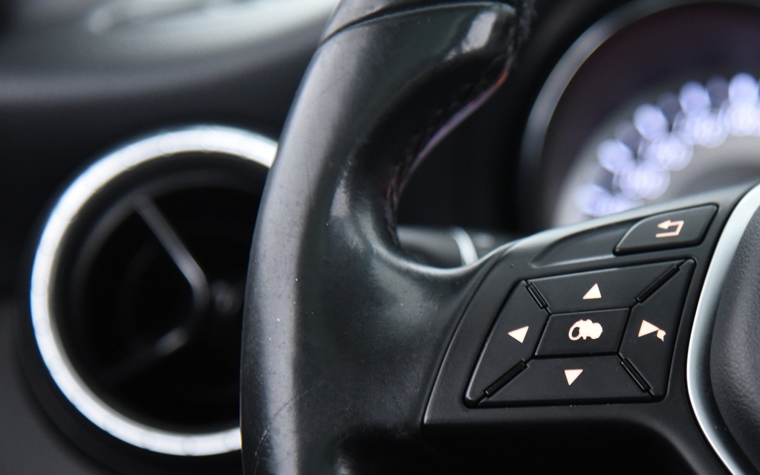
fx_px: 3272
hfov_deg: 13.2
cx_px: 527
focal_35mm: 158
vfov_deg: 8.3
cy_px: 334
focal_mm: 98
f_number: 4
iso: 4000
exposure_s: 1/20
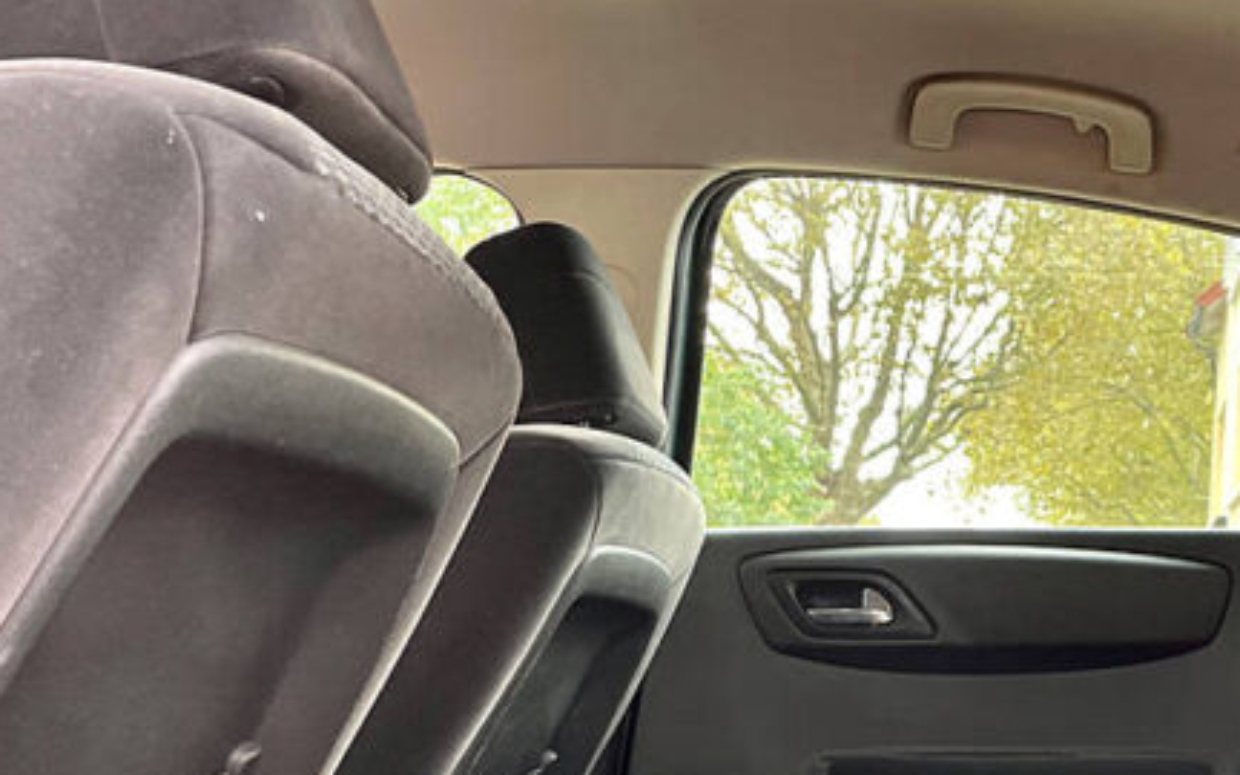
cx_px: 1111
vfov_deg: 24.3
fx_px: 1723
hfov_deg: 37.1
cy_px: 761
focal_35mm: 51
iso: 125
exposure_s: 1/121
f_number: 1.6
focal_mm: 4.2
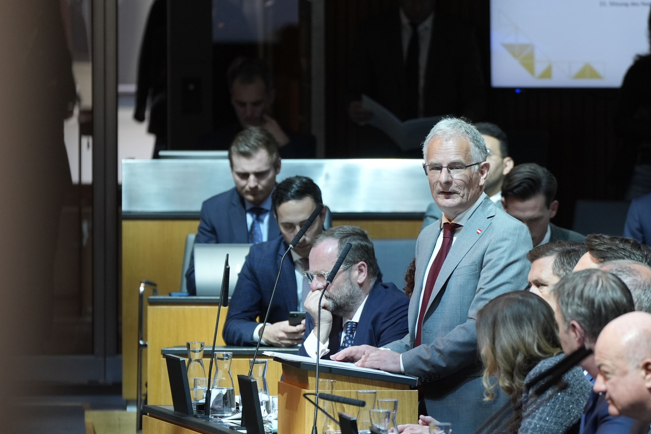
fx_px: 7342
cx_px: 423
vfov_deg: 3.4
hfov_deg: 5.1
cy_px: 301
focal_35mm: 406
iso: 1600
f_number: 5.6
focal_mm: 279
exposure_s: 1/400
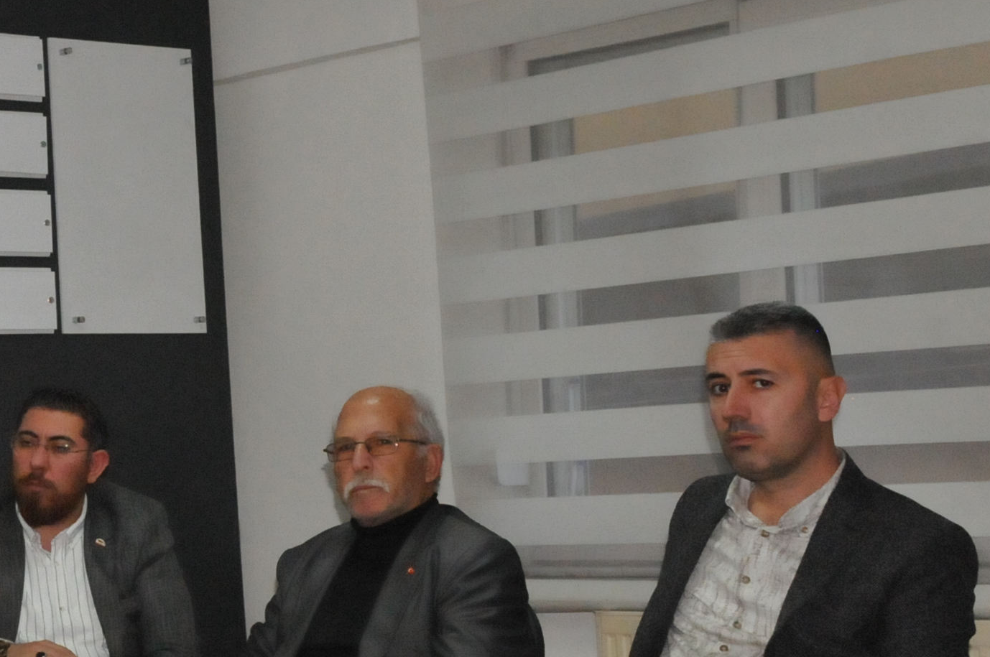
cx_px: -121
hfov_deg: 21.2
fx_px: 2499
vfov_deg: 15.0
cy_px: 442
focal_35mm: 91
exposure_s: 1/250
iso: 3200
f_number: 8
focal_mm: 26
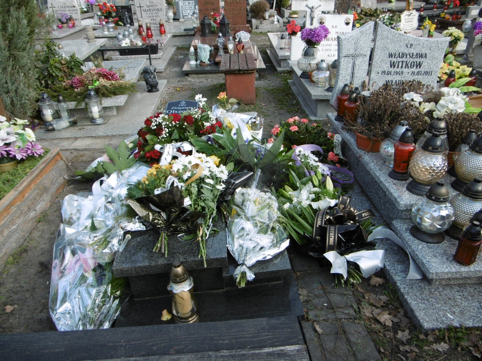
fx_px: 376
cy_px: 172
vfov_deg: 51.3
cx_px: 251
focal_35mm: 27
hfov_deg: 65.3
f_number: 3.1
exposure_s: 1/400
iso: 100
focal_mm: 4.3
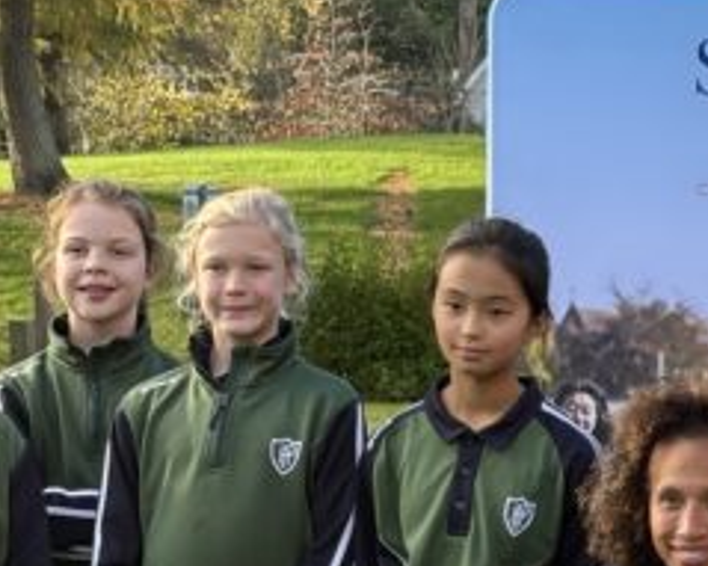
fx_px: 3561
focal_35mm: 170
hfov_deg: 11.1
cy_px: 522
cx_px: 850
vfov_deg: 9.0
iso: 40
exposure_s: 1/288
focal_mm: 5.96
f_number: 1.6
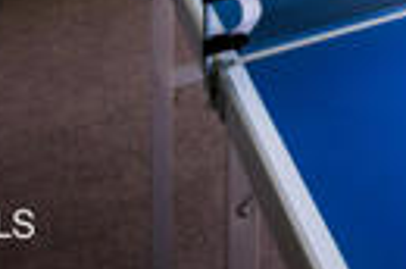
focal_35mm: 79
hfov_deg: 16.2
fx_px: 889
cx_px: 903
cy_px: -383
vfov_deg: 12.9
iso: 250
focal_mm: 16
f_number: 10
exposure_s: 1/100
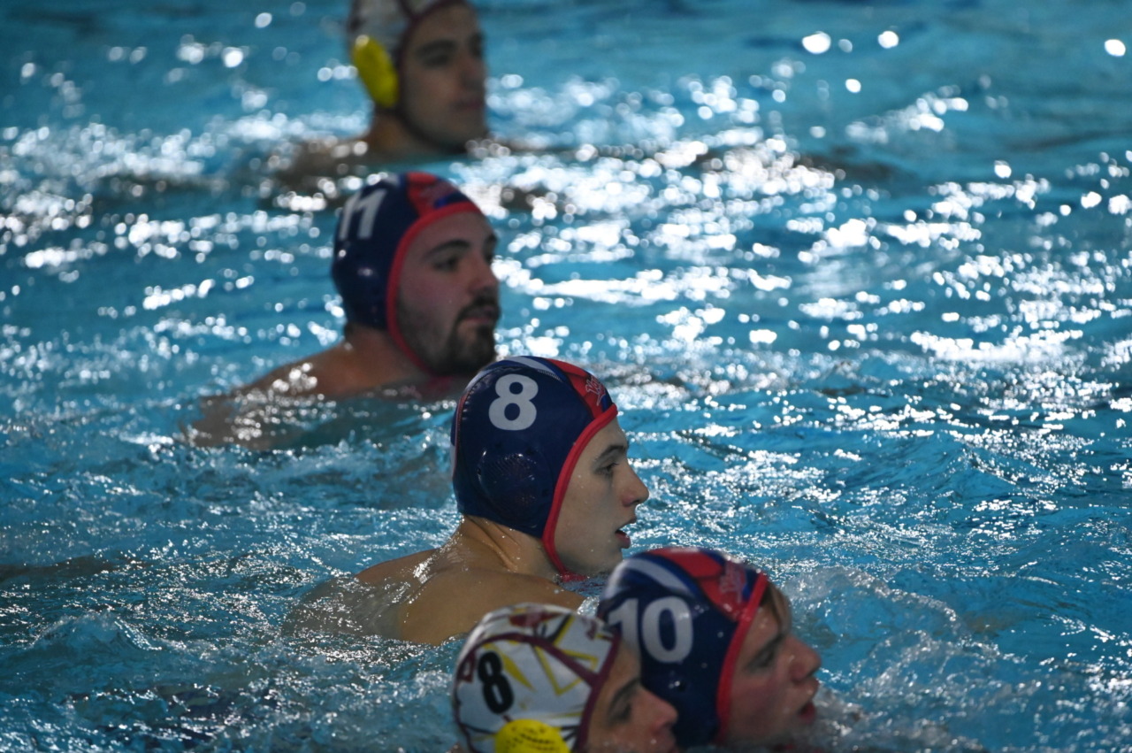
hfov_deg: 3.4
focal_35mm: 600
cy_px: 376
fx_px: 18849
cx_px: 566
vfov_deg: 2.3
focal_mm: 600
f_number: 6.3
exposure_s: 1/800
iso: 11400
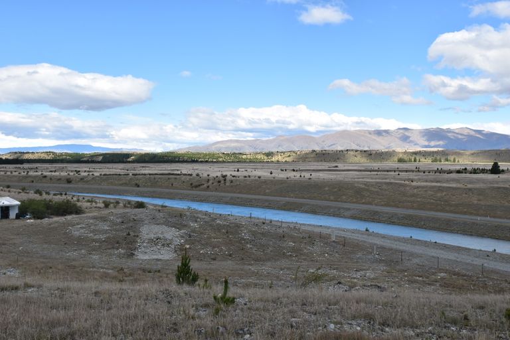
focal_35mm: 32
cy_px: 170
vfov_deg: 41.7
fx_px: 446
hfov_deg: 59.5
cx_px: 255
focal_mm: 21
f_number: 10
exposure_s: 1/400
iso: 200
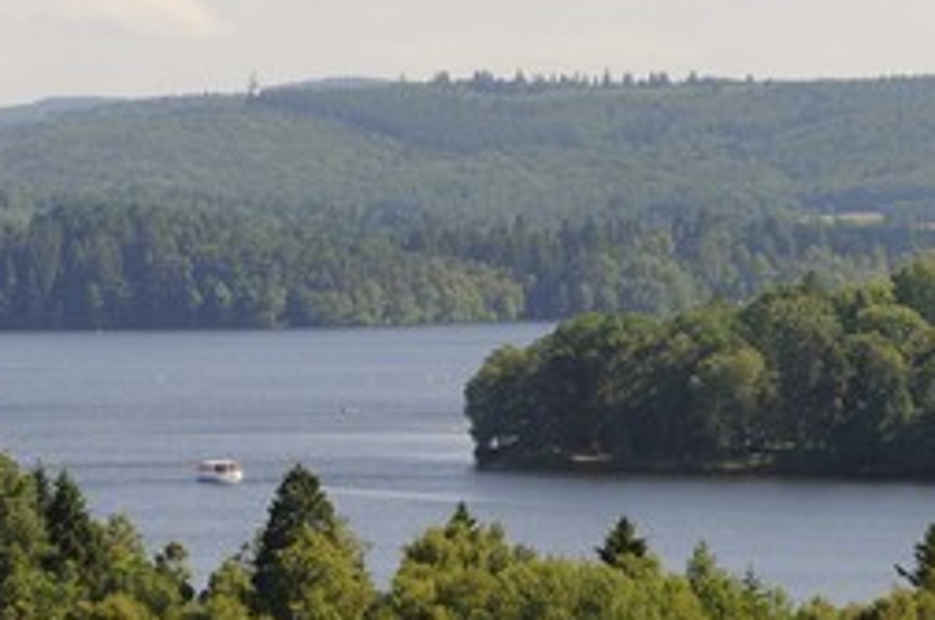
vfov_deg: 4.3
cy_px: 408
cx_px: 547
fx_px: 8243
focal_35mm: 318
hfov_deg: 6.5
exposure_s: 1/320
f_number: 9
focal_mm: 190
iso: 200
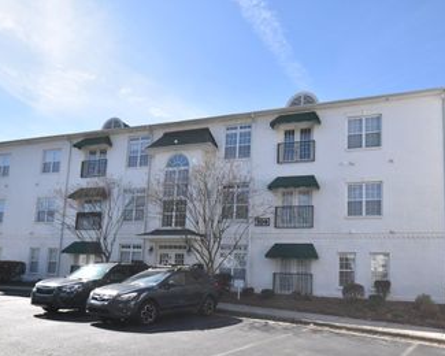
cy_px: 226
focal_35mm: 26
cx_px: 264
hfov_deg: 65.5
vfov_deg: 54.2
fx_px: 342
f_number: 8
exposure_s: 1/1000
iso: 400
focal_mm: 12
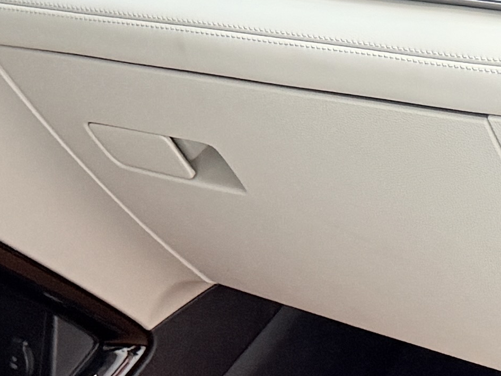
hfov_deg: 13.4
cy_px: 96
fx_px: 2099
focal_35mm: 145
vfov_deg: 10.2
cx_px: 501
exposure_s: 1/52
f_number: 1.78
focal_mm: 6.76
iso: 250
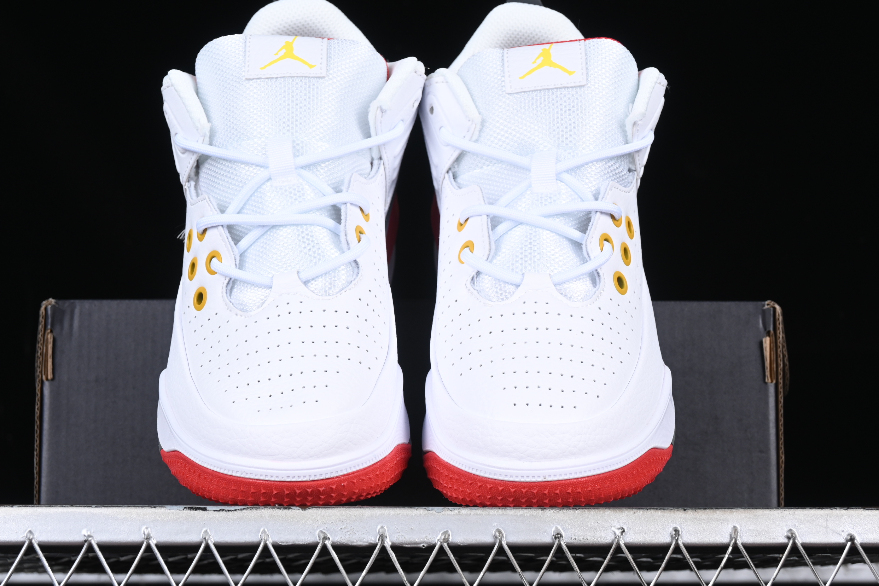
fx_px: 2051
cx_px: 402
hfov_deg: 24.2
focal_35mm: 84
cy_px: 311
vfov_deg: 16.3
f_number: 8
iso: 160
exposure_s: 1/80
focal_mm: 50
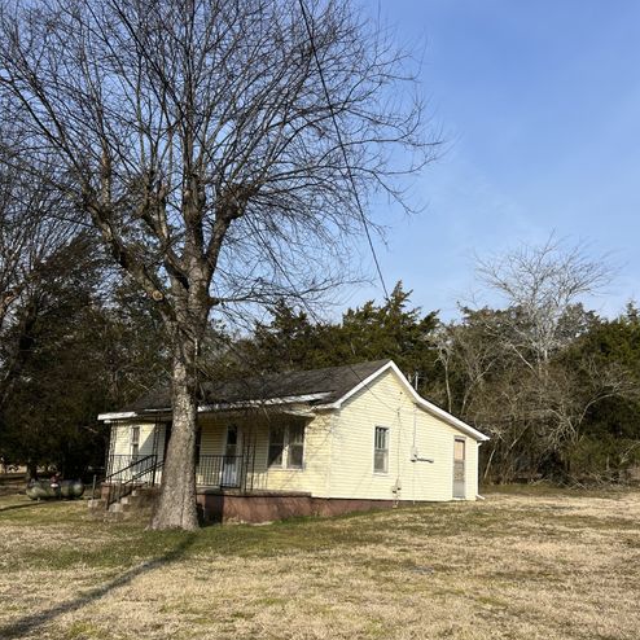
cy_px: 388
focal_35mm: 31
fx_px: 648
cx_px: 323
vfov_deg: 52.1
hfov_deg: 52.5
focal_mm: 5.7
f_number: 1.5
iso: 50
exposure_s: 1/4444
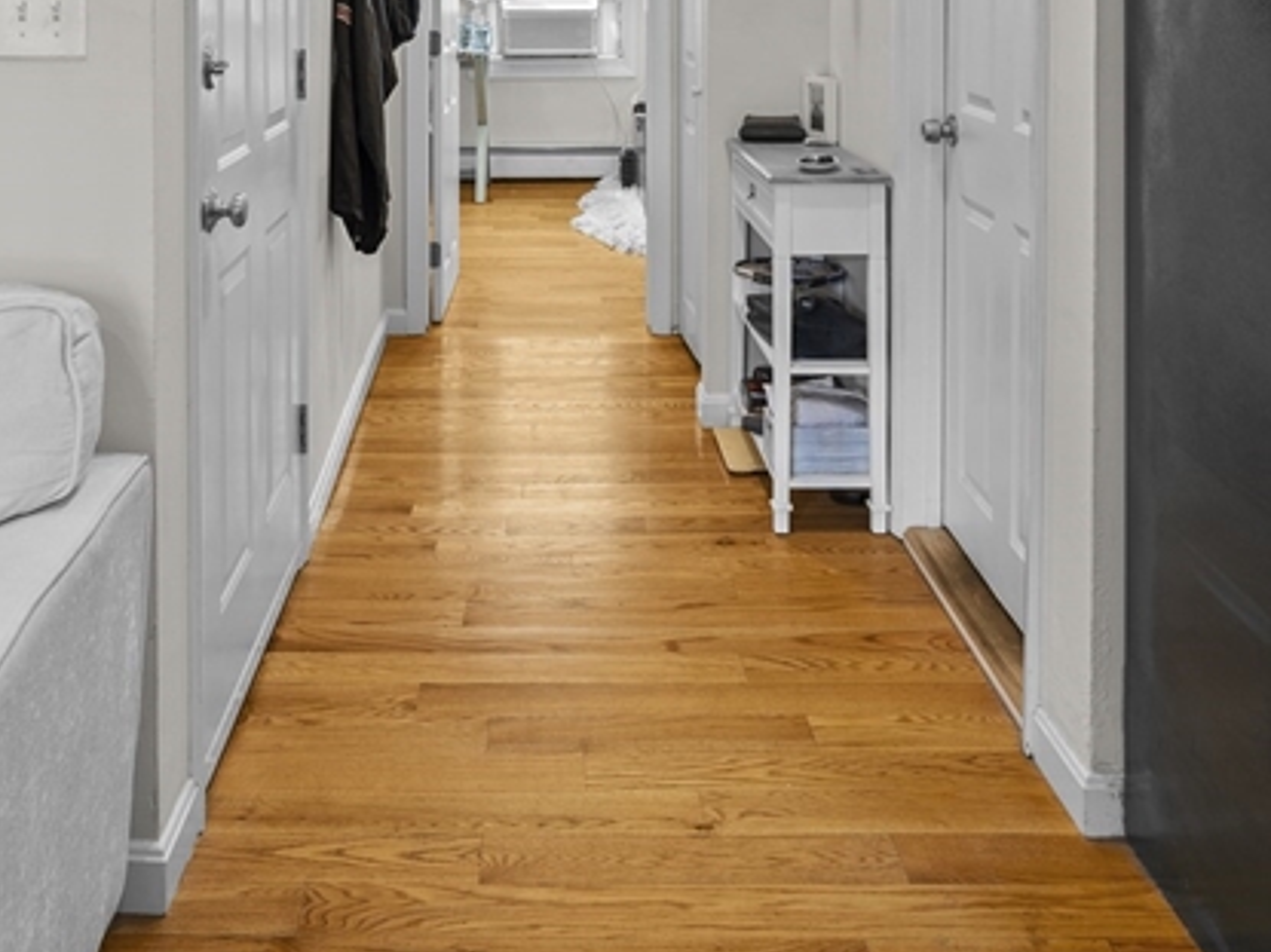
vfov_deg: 34.3
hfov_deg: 48.8
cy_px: -2
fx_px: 1395
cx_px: 539
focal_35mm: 38
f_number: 7.1
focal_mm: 16
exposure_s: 1/1.67
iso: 320
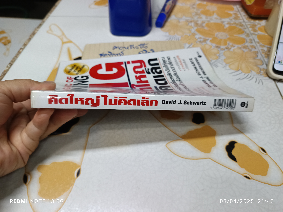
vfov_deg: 56.8
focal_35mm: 24
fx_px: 196
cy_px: 106
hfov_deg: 71.6
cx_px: 142
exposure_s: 1/33.3
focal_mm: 5.31
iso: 1098
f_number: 1.7
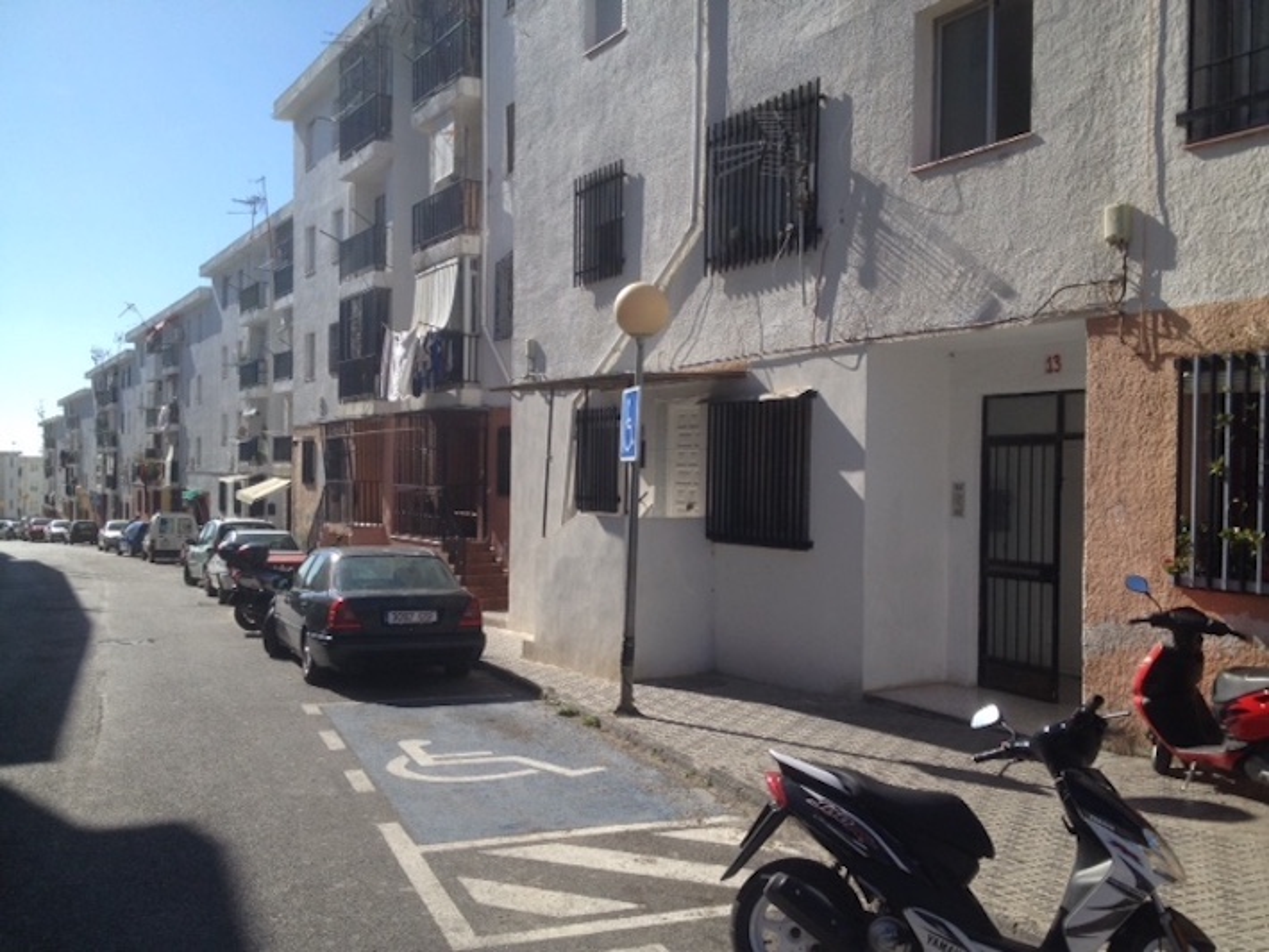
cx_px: 634
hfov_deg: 52.6
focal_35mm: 35
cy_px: 476
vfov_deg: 40.7
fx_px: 1284
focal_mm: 4.28
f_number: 2.4
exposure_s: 1/1842
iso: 50
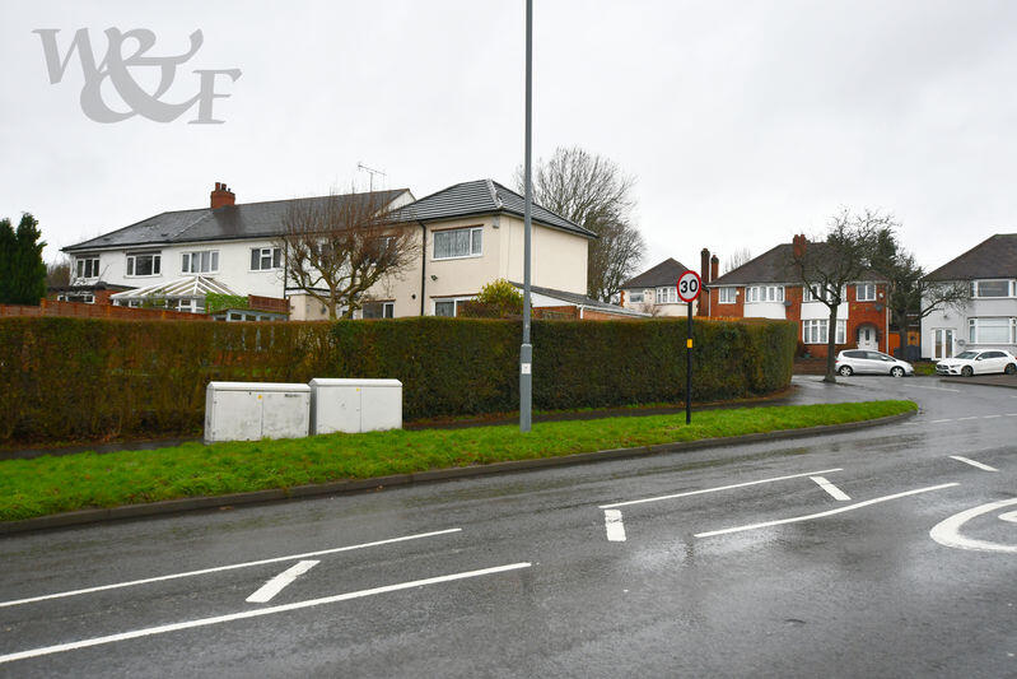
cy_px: 340
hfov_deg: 61.9
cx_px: 508
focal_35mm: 30
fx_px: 848
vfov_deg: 43.6
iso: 400
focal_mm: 20
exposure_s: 1/250
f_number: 5.6
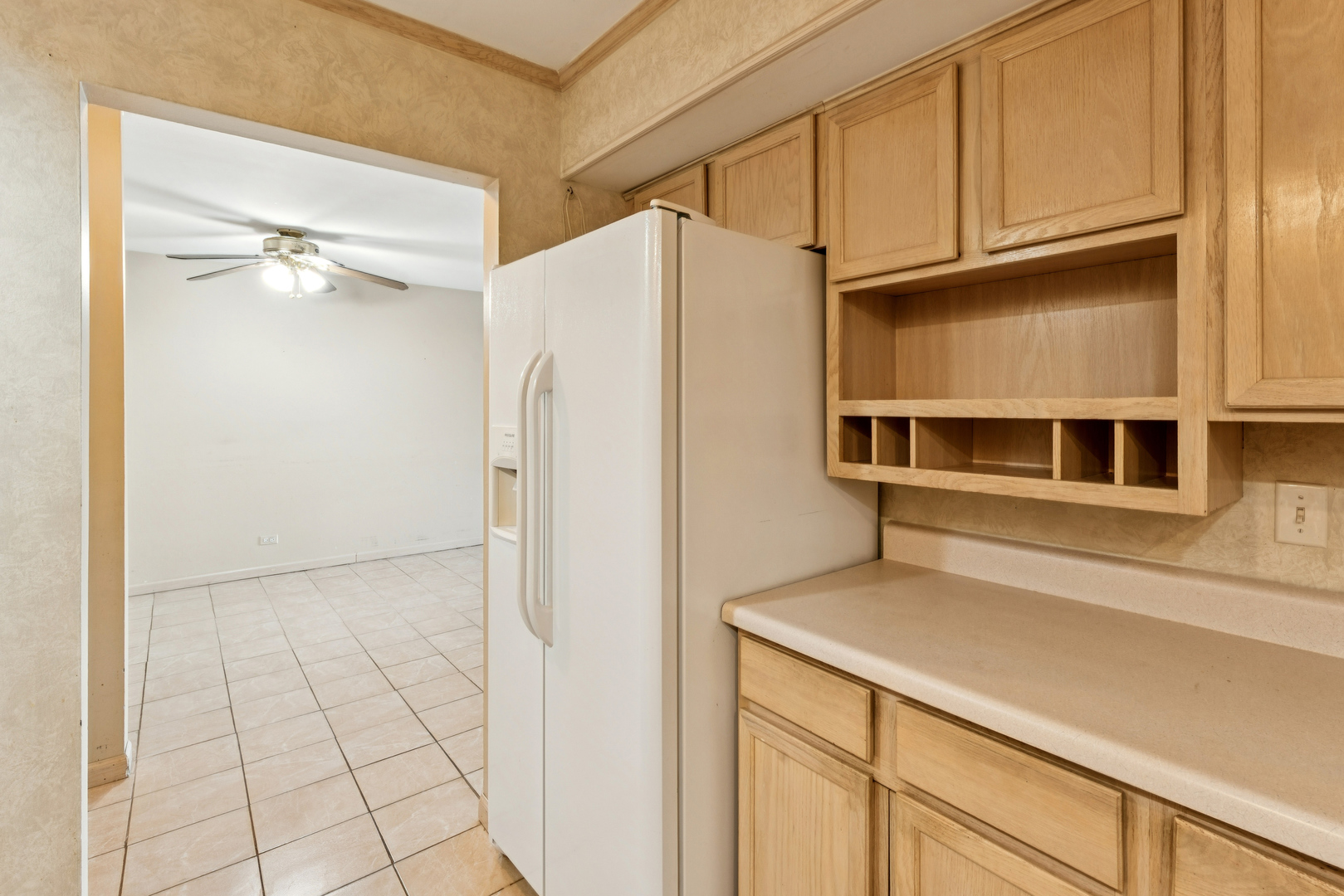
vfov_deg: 74.5
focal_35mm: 16
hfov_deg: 97.4
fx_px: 590
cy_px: 448
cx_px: 672
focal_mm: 15.8
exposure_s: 1
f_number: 13
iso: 400
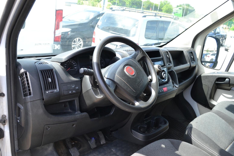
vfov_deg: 42.3
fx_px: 201
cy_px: 79
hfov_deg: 60.3
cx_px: 114
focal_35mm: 31
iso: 250
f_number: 5.6
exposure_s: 1/125
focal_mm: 20
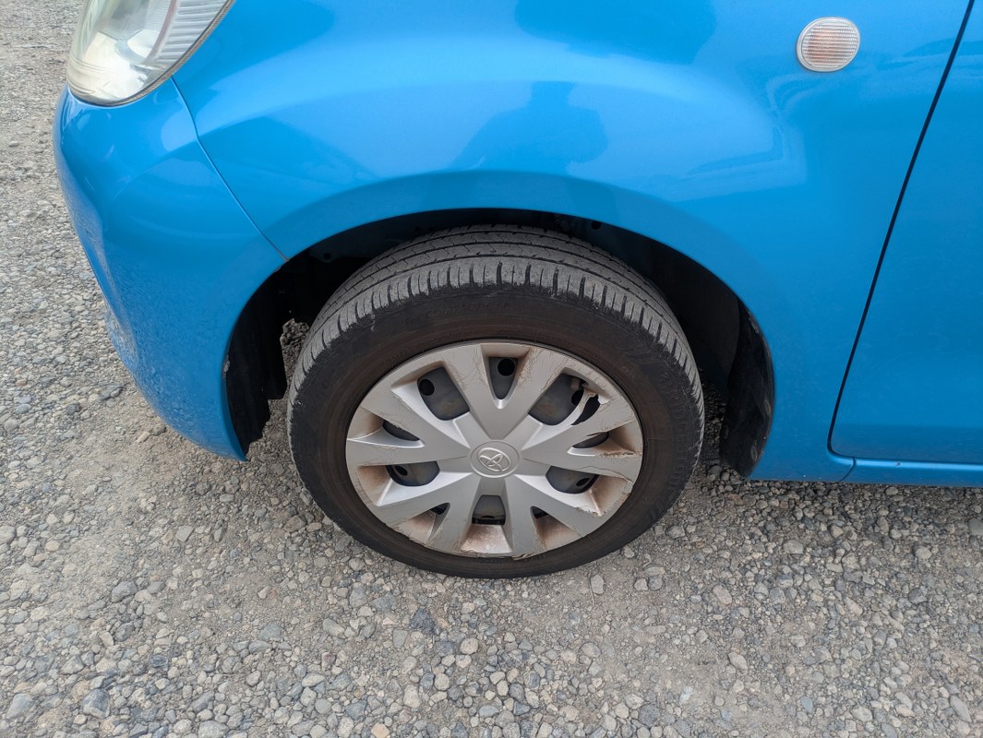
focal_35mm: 25
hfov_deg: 69.4
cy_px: 369
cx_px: 492
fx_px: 710
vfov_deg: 54.9
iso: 48
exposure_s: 1/519
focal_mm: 5.43
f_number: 1.89
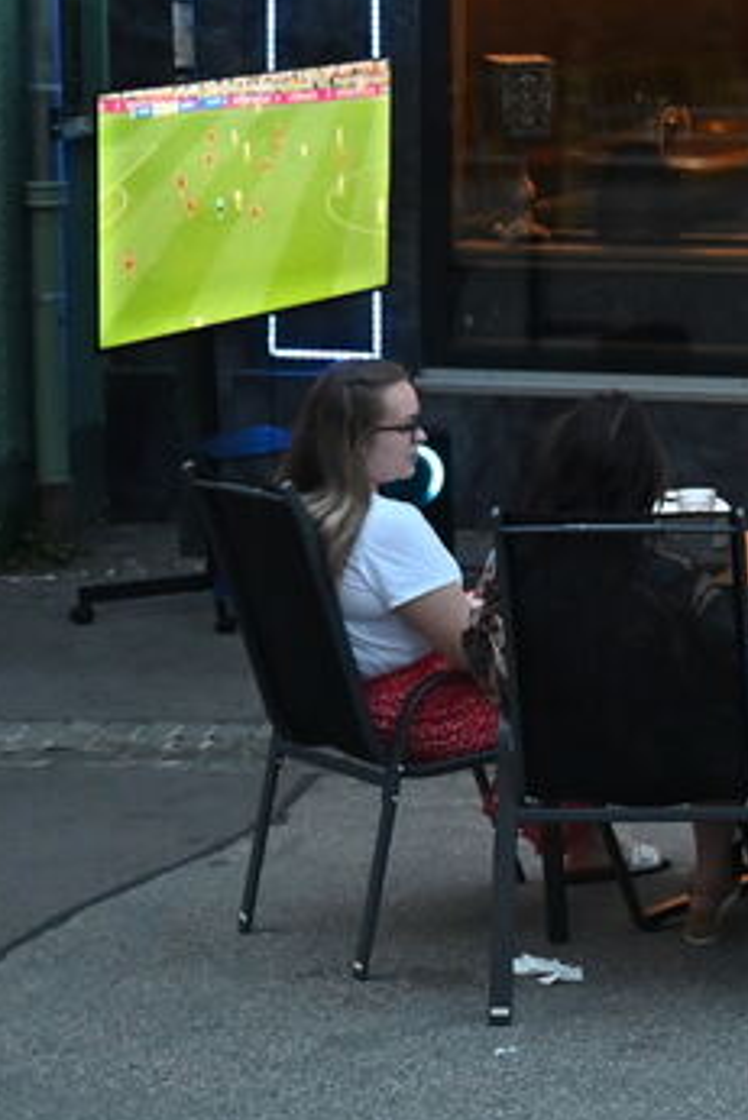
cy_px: 257
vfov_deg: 18.3
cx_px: 1613
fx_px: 3456
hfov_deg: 11.0
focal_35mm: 111
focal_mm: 32
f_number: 2.8
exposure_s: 1/125
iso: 2800
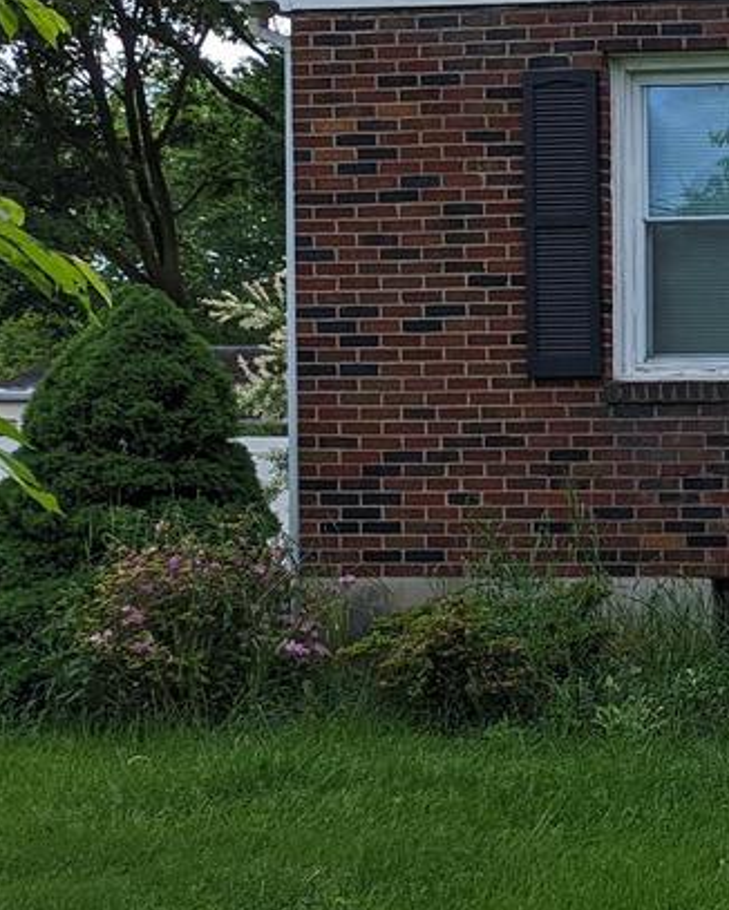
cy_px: 483
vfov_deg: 23.0
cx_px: 1413
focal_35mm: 83
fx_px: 2237
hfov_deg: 15.3
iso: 44
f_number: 1.85
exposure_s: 1/770
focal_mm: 6.81
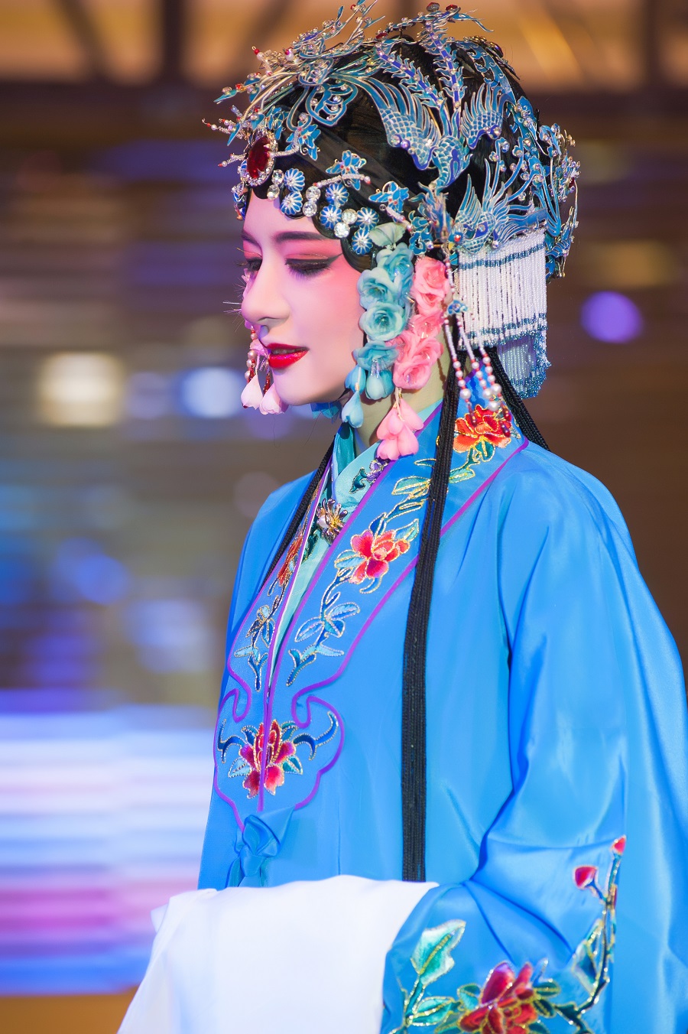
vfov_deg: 10.3
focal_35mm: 200
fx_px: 5739
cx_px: 344
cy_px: 517
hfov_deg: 6.9
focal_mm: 200
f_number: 4.5
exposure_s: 1/500
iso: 1000
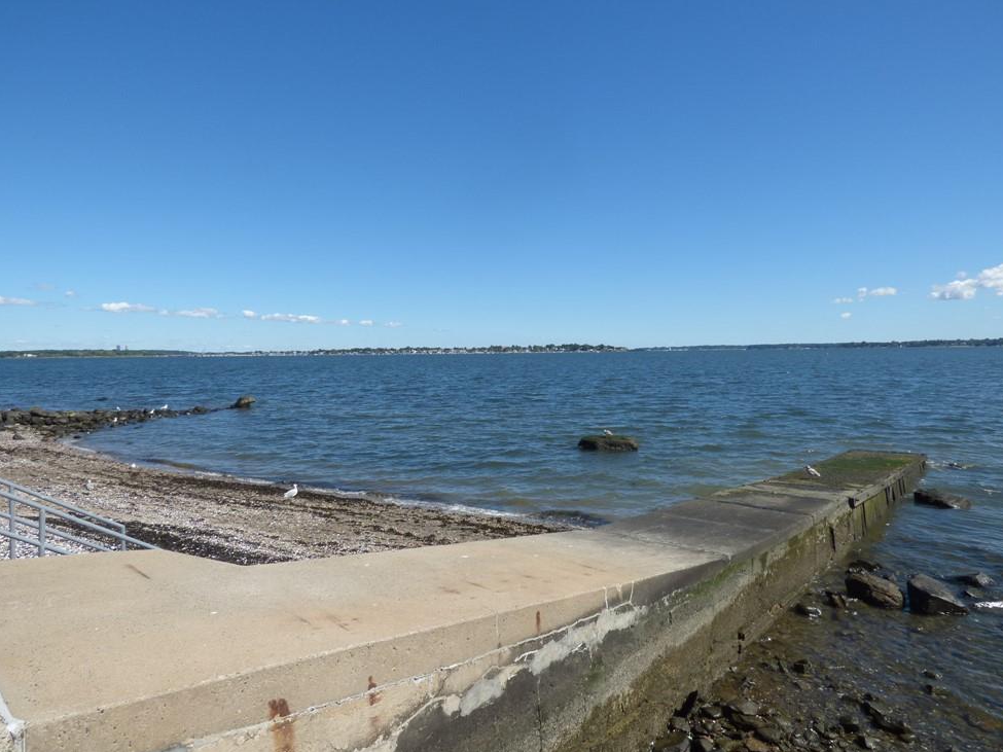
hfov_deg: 79.0
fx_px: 608
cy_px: 361
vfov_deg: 63.4
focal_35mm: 21
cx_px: 491
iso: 100
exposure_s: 1/640
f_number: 5
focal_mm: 3.58
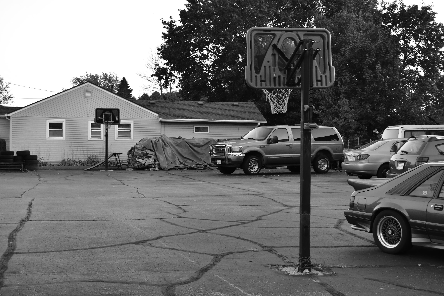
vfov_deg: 23.8
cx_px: 222
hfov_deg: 35.1
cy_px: 148
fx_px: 703
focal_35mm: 57
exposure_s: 1/60
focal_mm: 38
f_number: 5.6
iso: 1600
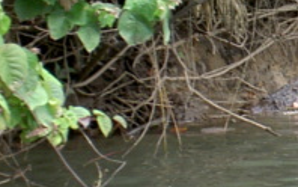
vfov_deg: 3.7
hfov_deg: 5.9
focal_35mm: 351
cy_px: -2
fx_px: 2852
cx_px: 481
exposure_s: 1/100
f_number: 4.9
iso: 100
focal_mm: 16.8
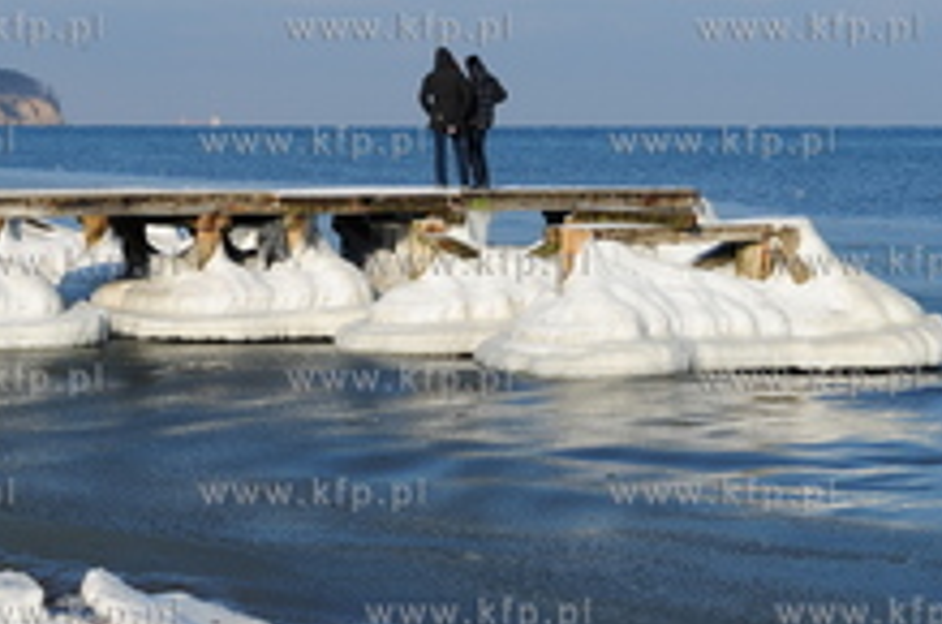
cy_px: 318
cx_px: 219
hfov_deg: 16.0
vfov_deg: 10.7
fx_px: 3342
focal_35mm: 128
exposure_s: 1/500
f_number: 11
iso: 320
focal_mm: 70
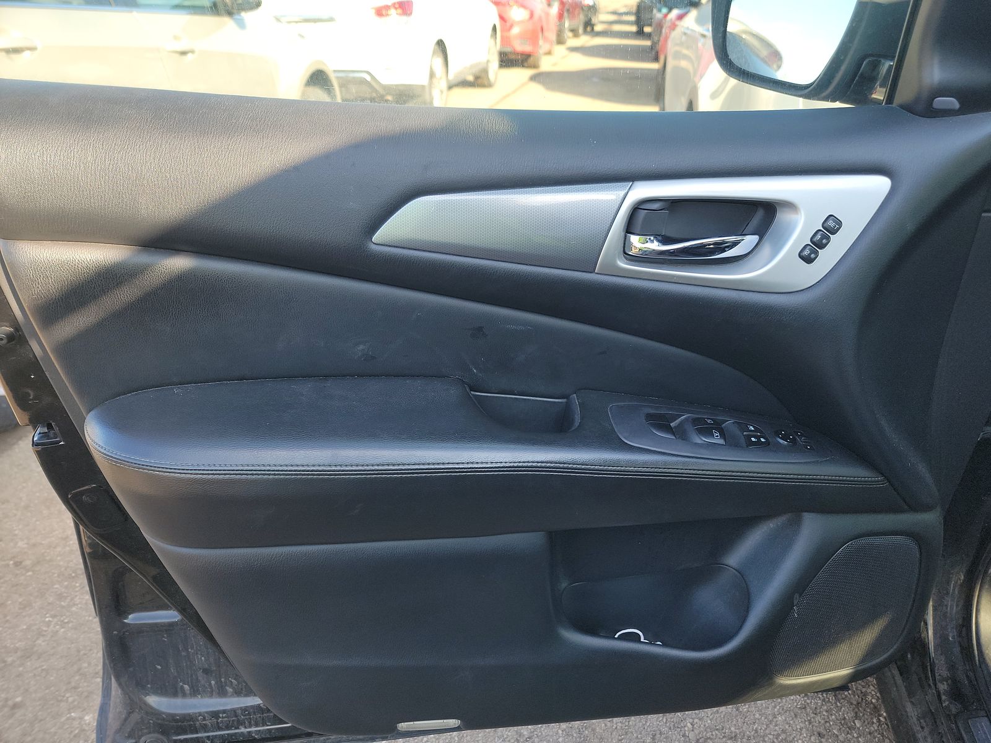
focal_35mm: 24
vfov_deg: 56.8
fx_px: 687
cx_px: 496
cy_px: 372
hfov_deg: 71.6
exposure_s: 1/119
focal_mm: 6.7
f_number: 1.8
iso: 62
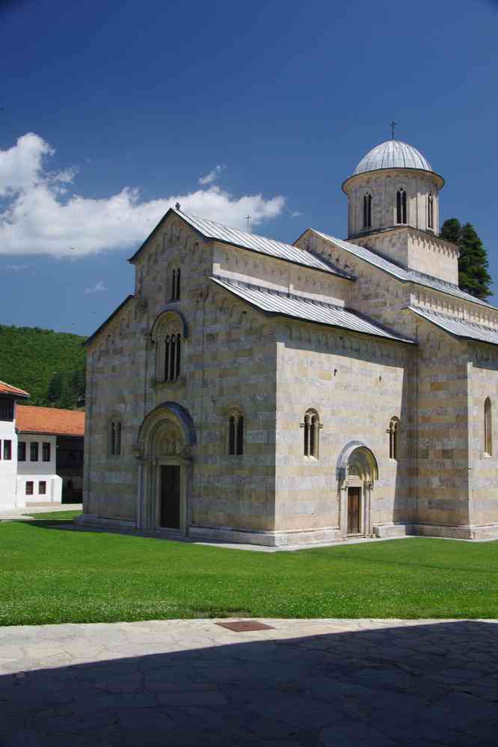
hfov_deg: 33.1
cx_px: 249
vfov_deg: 48.1
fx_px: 837
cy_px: 374
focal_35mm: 40
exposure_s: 1/100
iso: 200
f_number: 11
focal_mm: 26.9
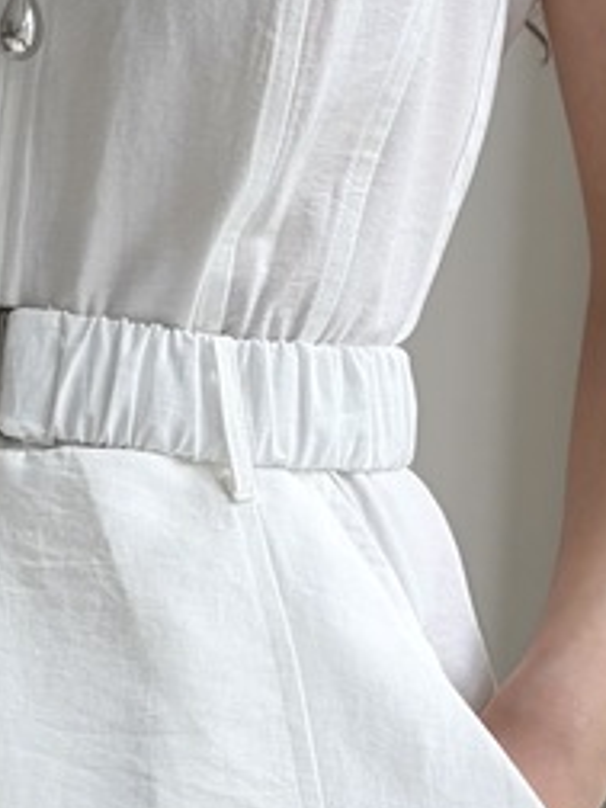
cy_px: 763
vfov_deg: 18.7
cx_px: 109
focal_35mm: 103
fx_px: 2404
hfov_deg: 14.3
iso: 40
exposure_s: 1/120
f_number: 1.6
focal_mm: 5.96
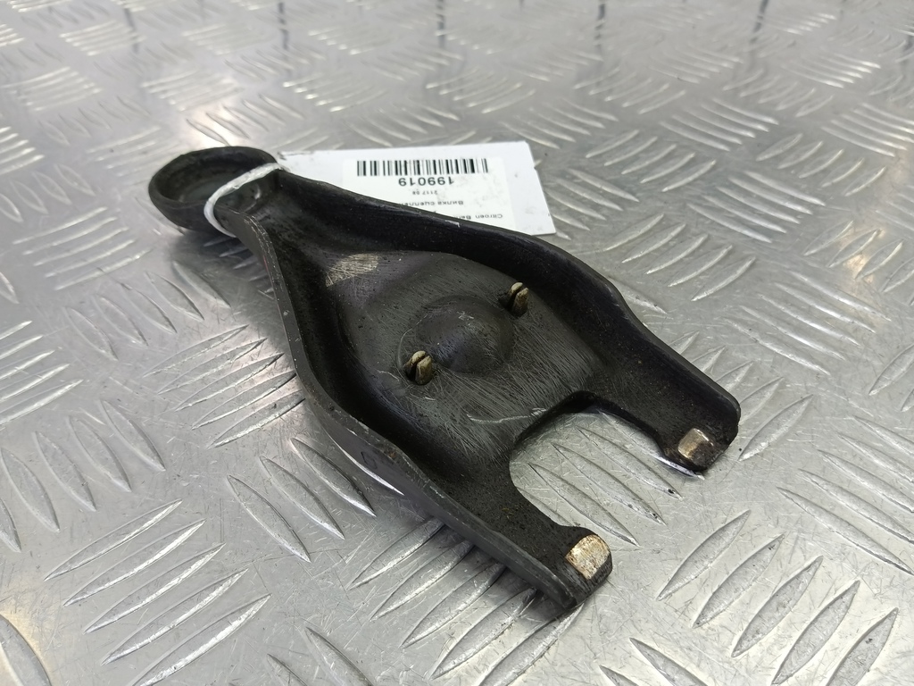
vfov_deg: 58.9
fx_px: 607
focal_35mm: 23
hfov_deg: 73.9
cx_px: 457
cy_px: 343
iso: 169
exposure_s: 1/50
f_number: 1.6
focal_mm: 4.11
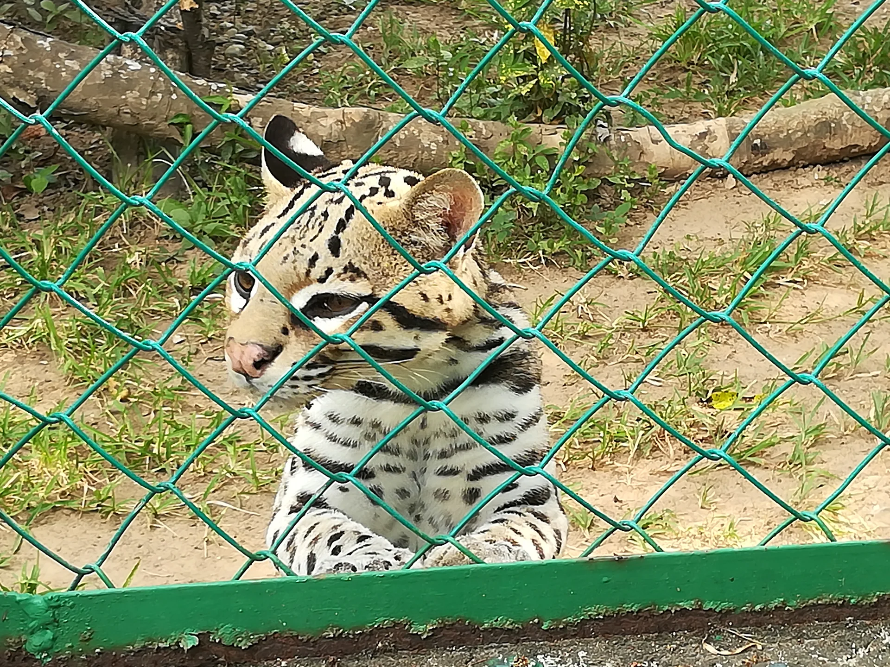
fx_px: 2237
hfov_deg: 22.5
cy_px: 334
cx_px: 445
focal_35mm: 87
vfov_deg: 17.0
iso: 100
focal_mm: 3.83
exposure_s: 1/100
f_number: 2.2
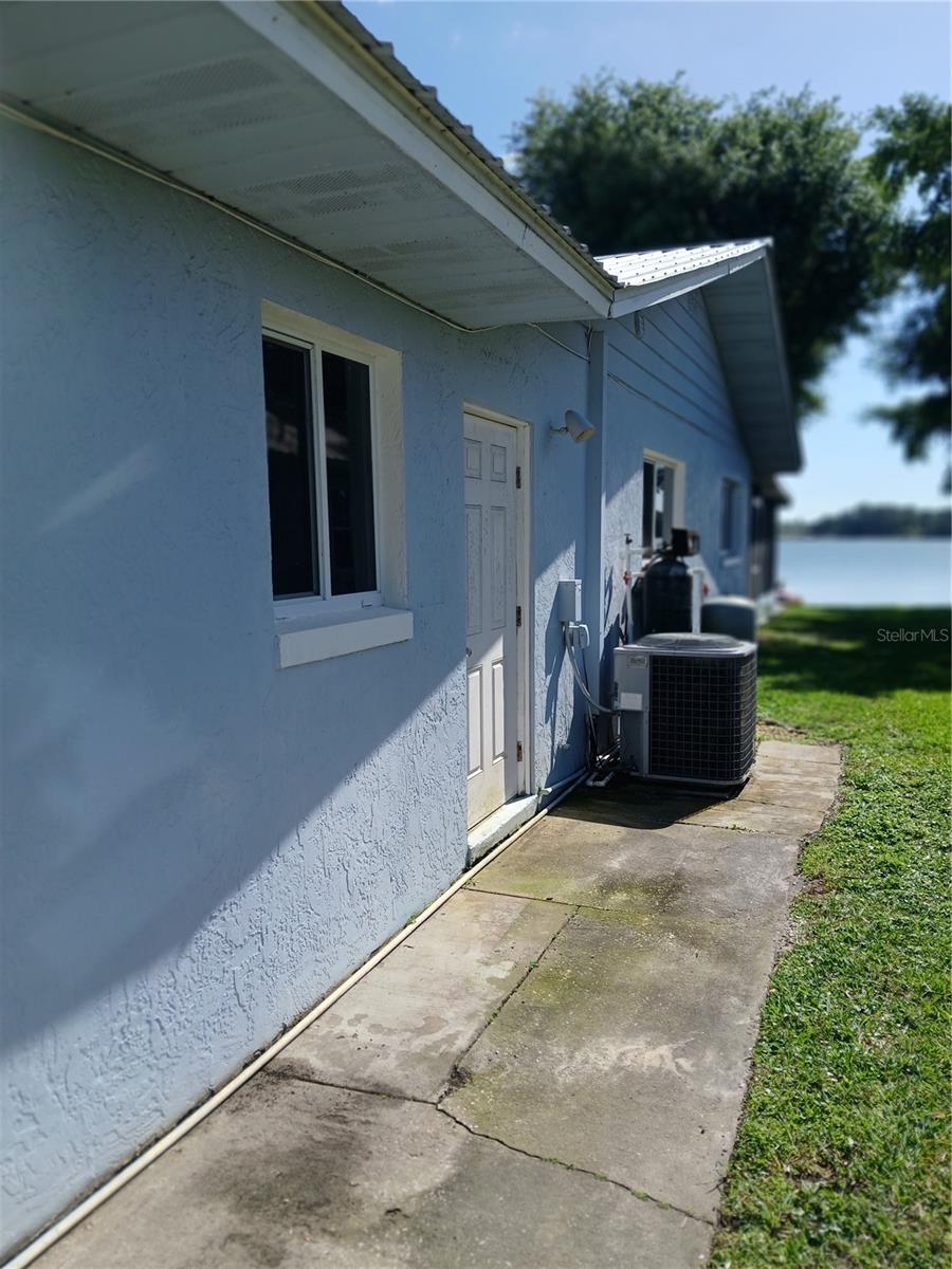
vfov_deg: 67.3
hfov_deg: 53.1
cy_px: 634
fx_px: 953
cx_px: 476
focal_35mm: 26
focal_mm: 3.98
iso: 20
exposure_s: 1/604
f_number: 1.8
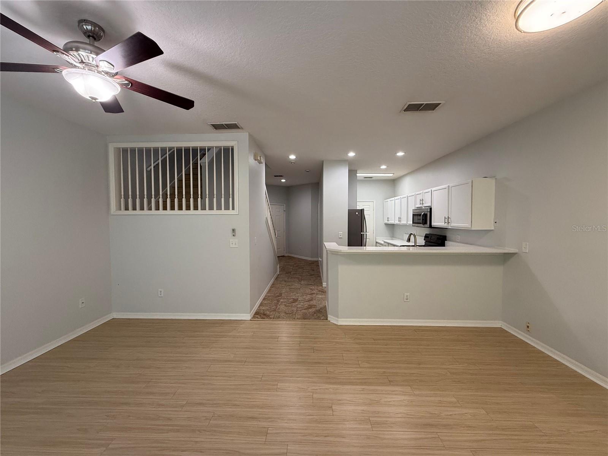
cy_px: 228
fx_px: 246
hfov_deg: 102.1
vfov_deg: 85.7
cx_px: 304
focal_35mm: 14
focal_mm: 2.22
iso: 250
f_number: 2.2
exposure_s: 1/120
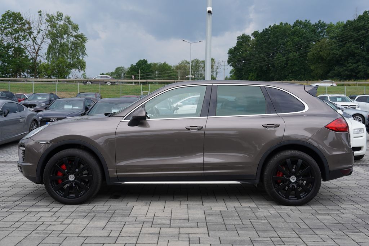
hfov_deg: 51.9
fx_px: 379
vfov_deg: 36.0
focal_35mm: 37
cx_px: 184
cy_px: 123
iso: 100
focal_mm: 37
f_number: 5.6
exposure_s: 1/160
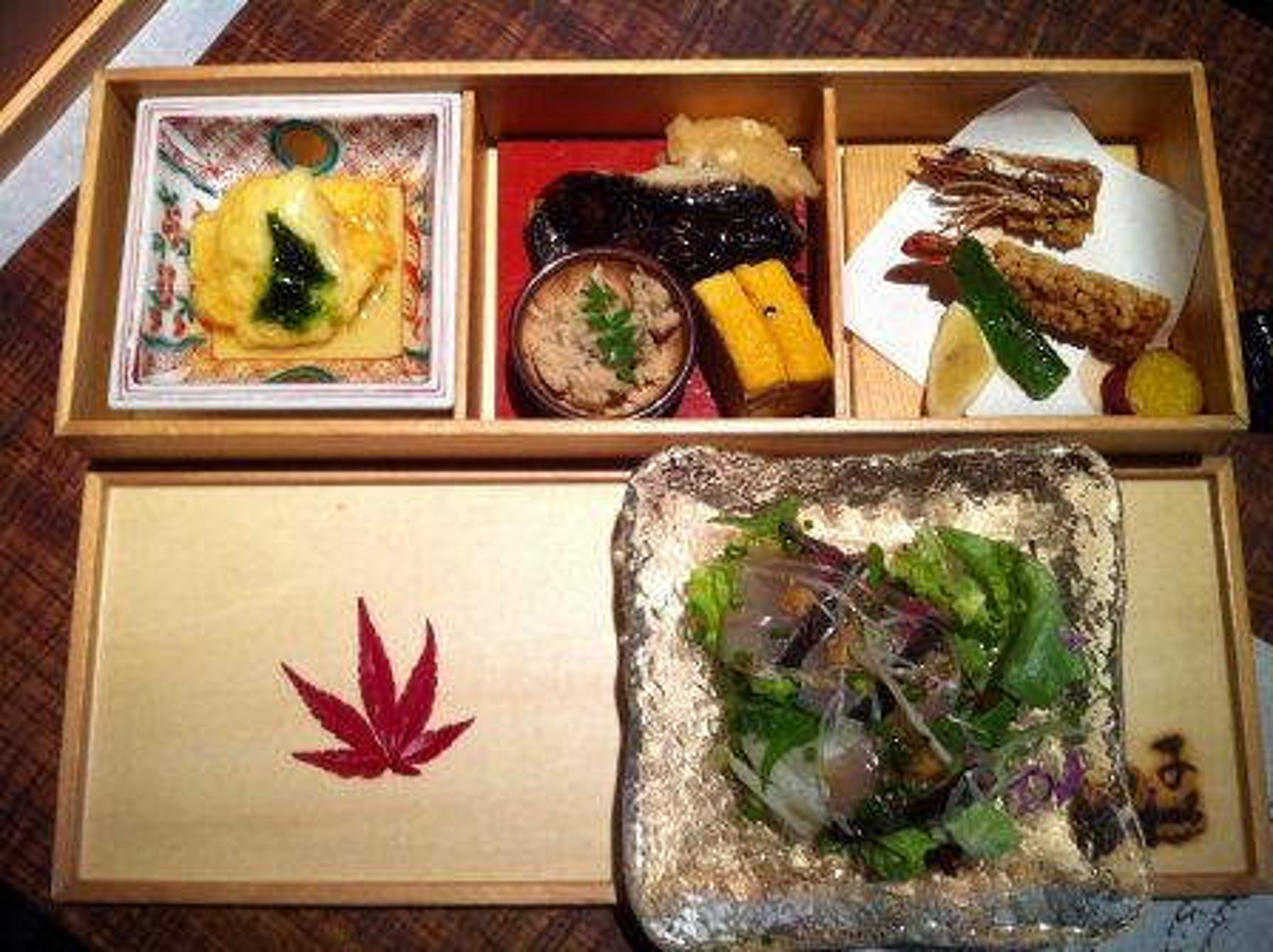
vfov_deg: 40.6
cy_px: 476
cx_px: 636
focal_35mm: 35
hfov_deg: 52.7
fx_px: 1286
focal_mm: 3.85
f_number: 2.8
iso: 80
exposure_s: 1/15
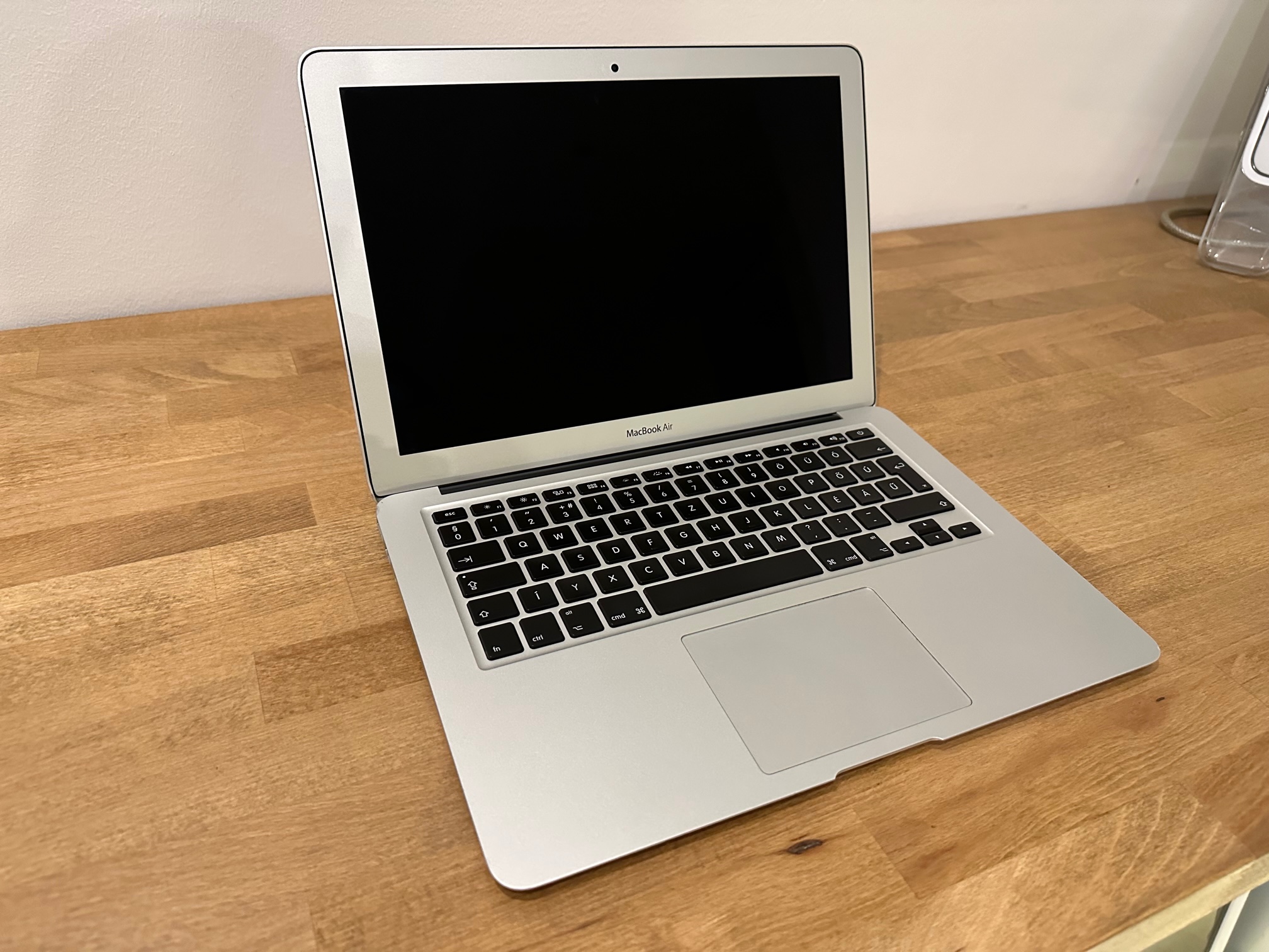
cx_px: 634
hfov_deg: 71.6
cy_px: 476
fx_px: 880
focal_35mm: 24
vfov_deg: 56.8
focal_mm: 6.86
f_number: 1.78
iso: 640
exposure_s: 1/50
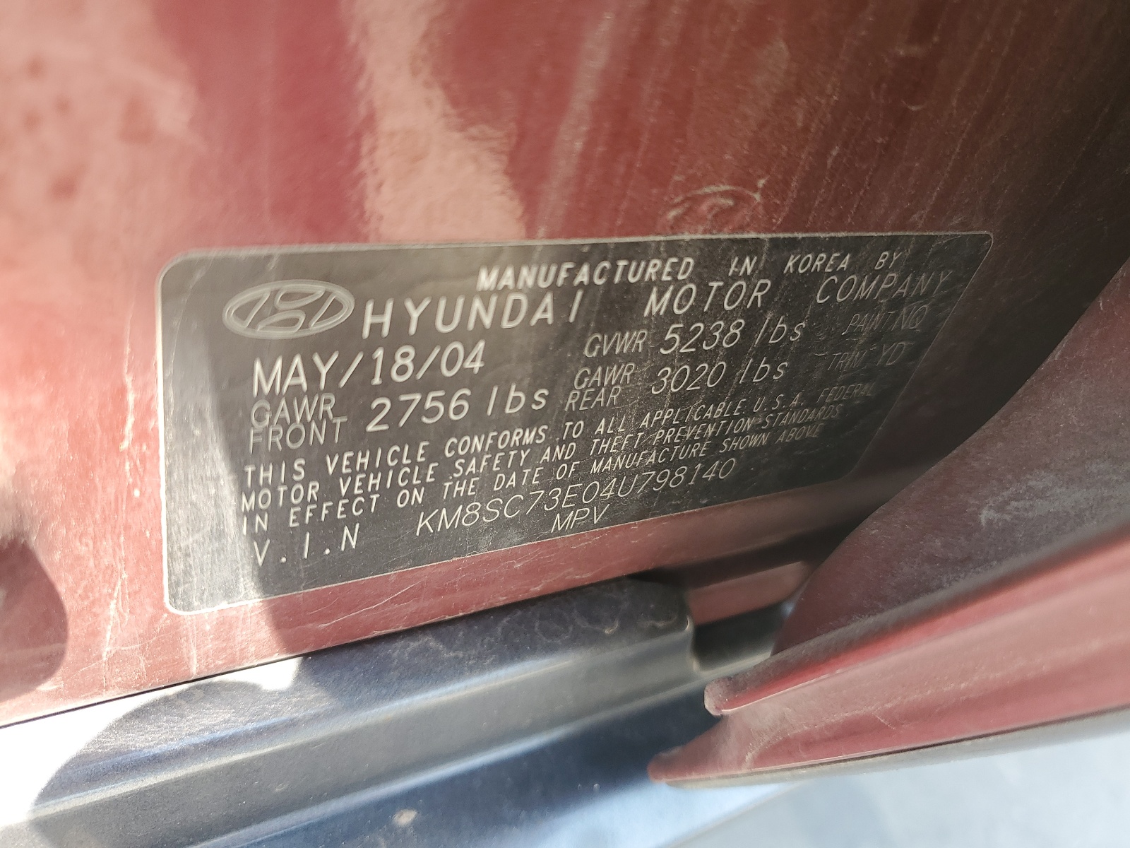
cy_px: 424
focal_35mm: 26
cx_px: 565
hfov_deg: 67.3
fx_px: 849
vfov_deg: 53.1
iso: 50
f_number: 1.5
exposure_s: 1/141
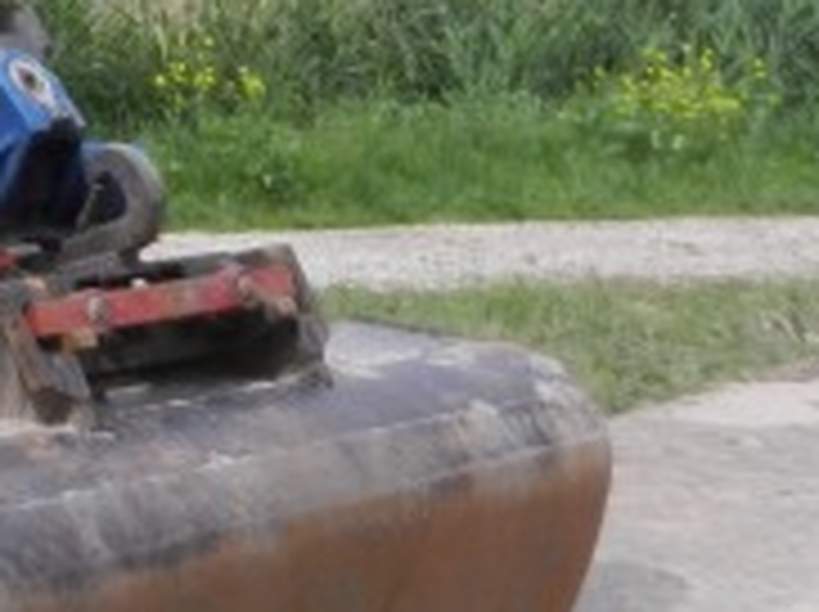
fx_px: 2599
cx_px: -288
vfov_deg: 12.8
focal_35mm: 110
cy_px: -256
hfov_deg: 16.7
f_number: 3.5
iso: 160
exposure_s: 1/1250
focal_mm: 4.5
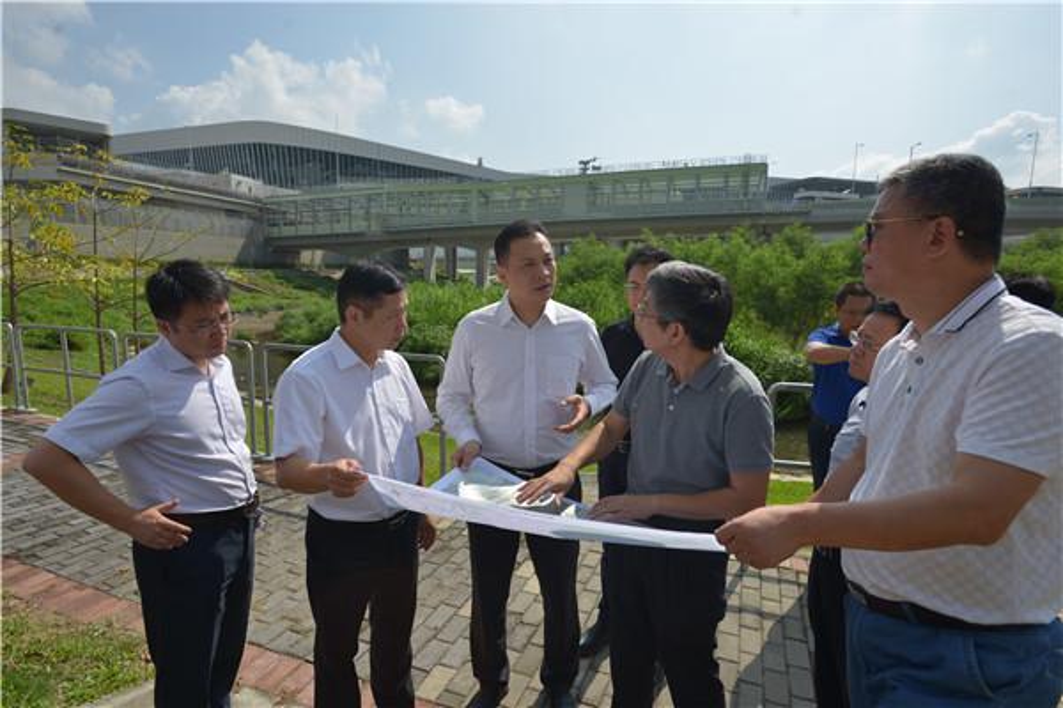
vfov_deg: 64.6
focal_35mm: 19
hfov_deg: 86.9
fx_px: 561
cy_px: 354
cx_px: 532
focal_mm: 19
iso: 125
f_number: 7.1
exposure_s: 1/640
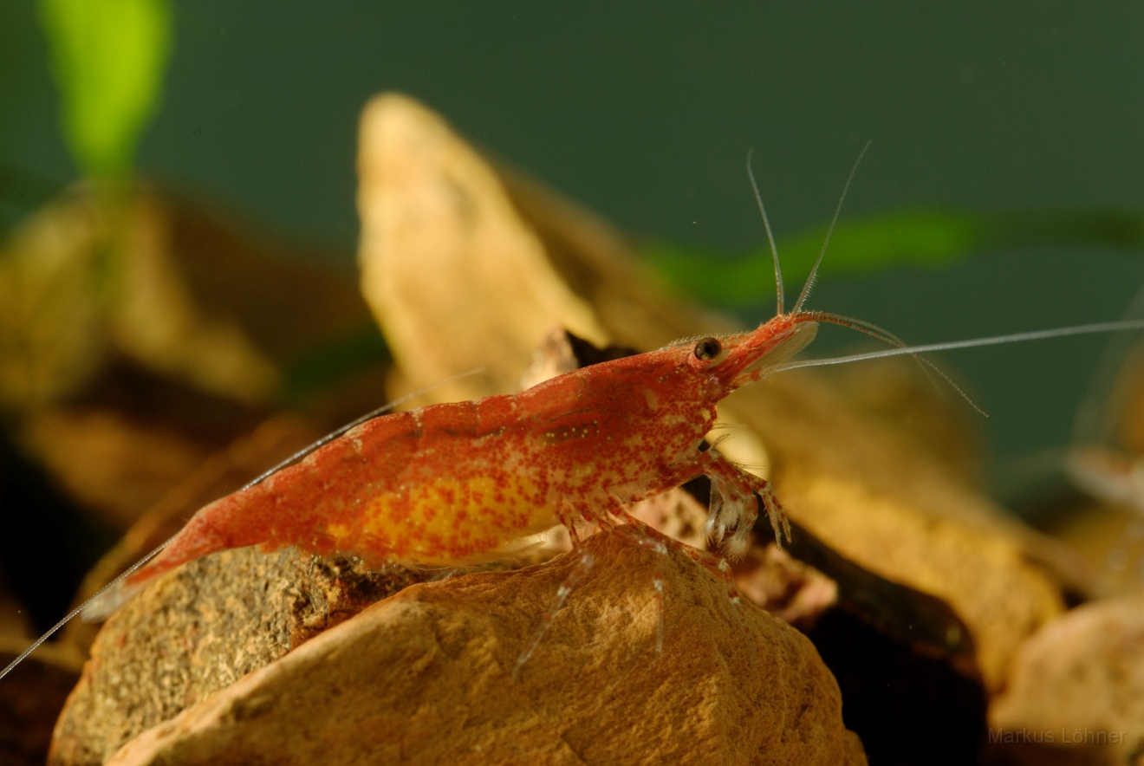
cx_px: 572
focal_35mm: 150
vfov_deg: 9.2
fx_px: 4773
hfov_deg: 13.7
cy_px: 383
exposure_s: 1/125
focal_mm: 100
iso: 100
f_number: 22
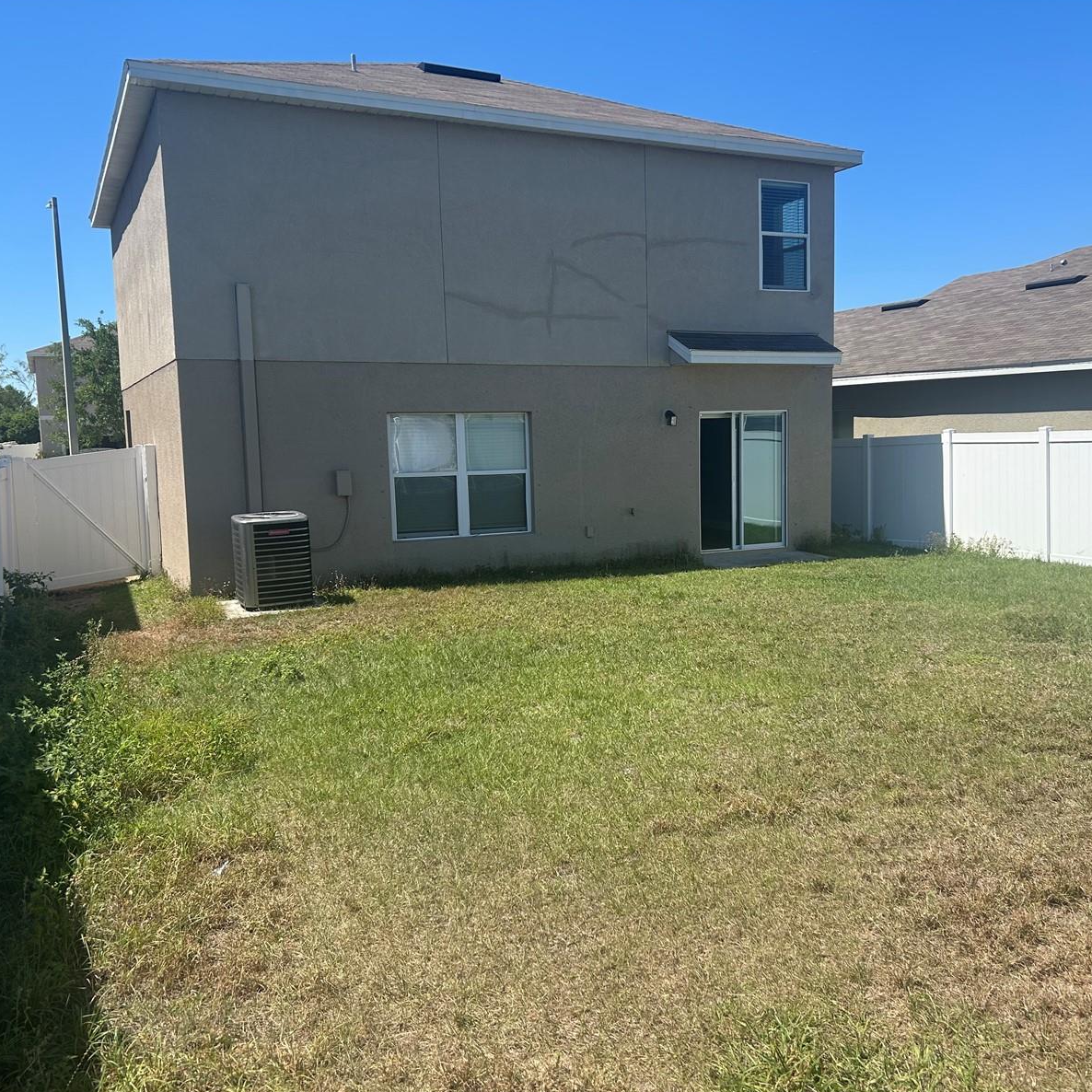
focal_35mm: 31
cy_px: 544
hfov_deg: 52.3
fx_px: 1106
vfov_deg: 52.5
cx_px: 629
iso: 50
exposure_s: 1/3460
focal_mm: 5.7
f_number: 1.5
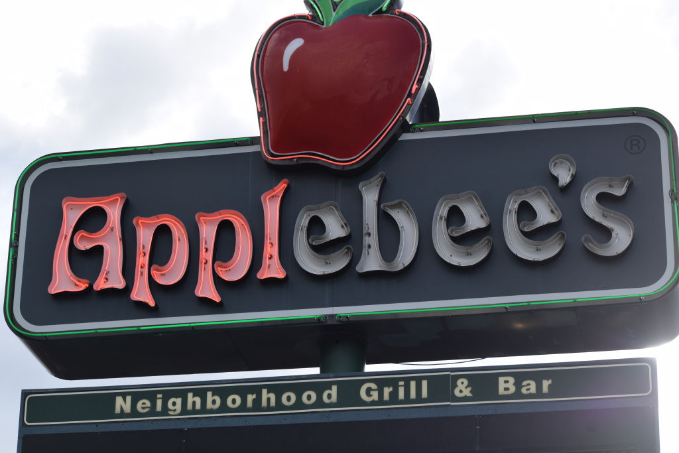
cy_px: 226
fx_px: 1981
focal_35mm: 105
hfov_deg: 19.5
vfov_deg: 13.0
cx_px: 340
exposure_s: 1/320
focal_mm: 70
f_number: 9
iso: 200
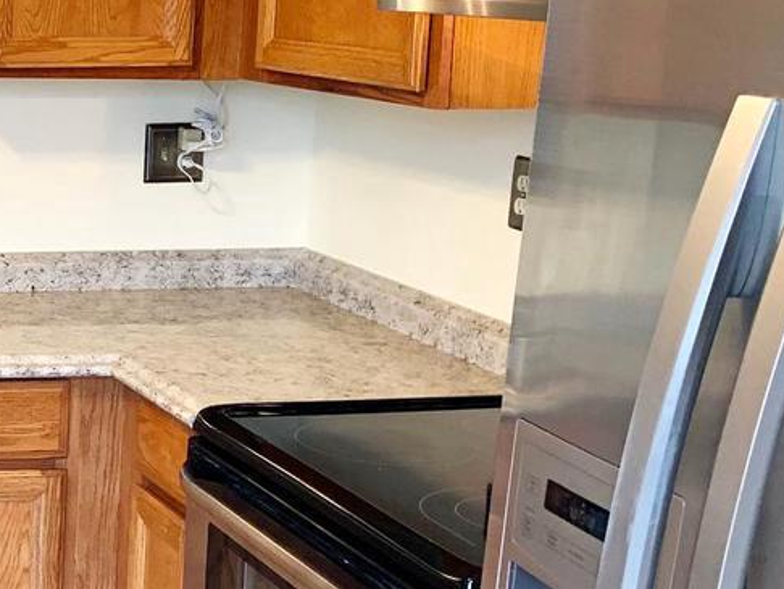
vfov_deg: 19.2
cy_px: 273
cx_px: -294
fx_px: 1745
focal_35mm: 77
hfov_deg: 22.1
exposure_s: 1/60
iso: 100
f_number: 1.8
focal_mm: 4.25
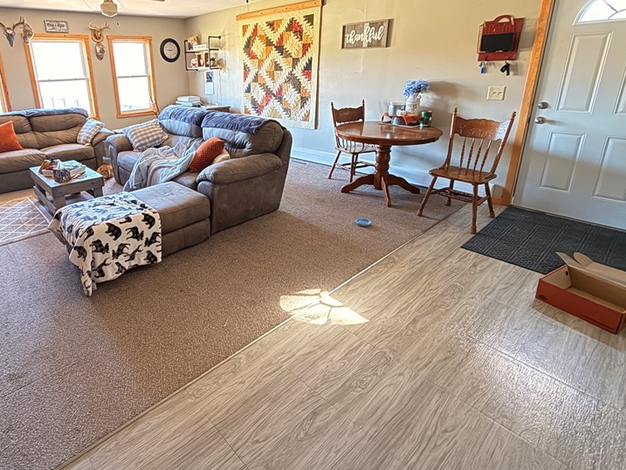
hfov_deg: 79.9
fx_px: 362
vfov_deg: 65.0
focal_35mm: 20
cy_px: 175
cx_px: 227
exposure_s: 1/30
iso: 640
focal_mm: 2.22
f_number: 2.2
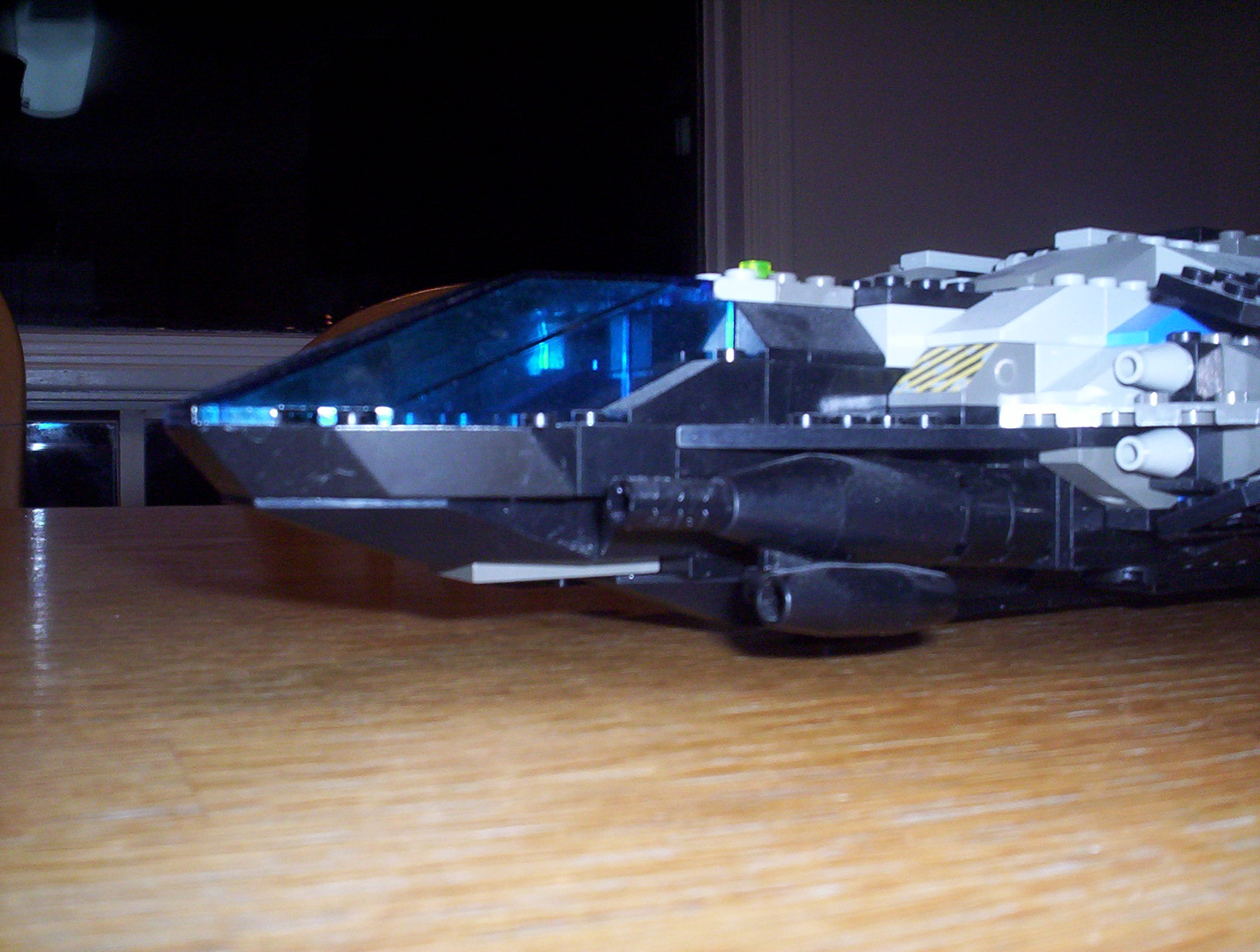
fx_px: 1386
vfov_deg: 37.9
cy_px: 476
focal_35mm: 38
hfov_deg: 48.9
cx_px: 630
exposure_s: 1/60
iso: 140
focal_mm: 4.99
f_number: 4.5
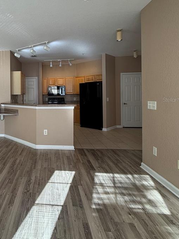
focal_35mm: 25
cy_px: 100
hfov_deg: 50.5
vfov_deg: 68.9
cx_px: 28
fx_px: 172
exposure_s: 1/120
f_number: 2.2
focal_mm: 2.22
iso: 80
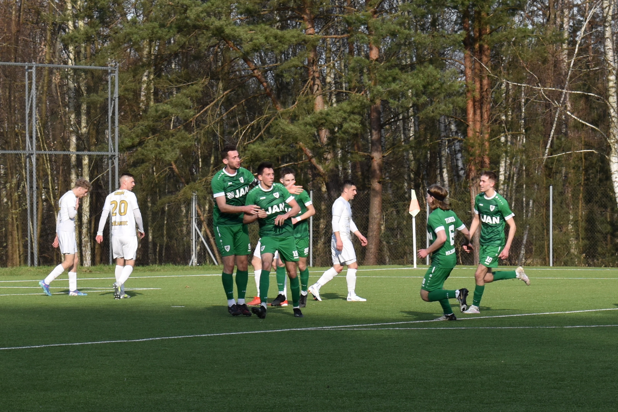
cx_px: 309
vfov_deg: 16.6
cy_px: 206
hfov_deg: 24.6
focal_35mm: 82
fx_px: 1416
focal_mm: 55
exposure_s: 1/1000
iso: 400
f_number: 5.6
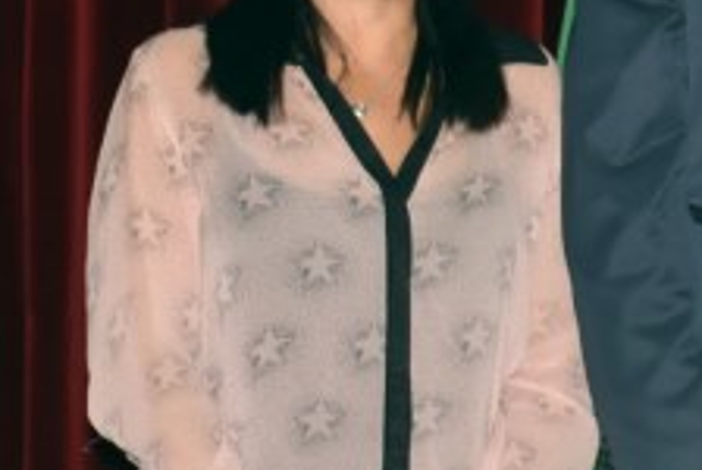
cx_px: 1191
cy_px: 183
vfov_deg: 5.3
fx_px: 5077
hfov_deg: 7.7
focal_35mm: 260
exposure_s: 1/60
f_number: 5
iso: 800
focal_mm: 38
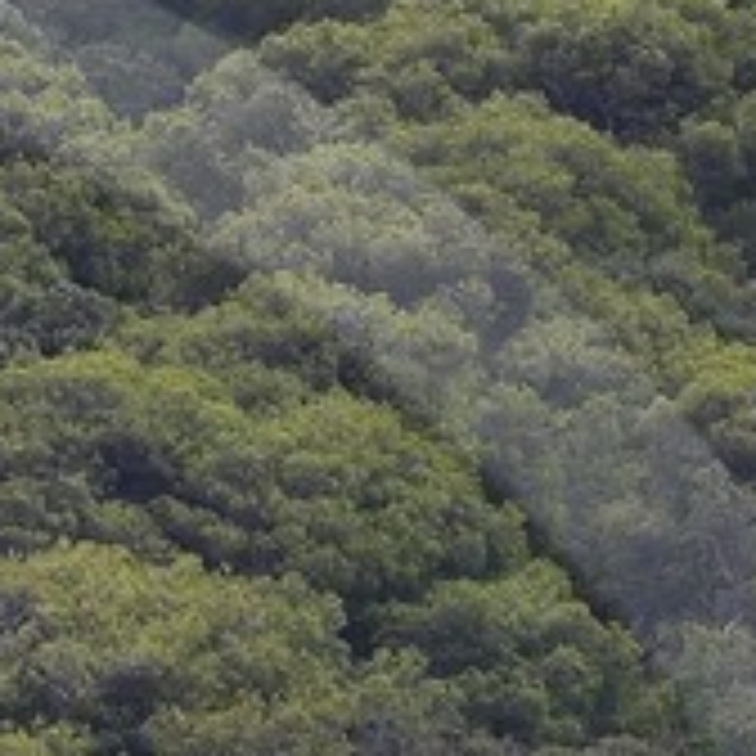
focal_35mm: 1615
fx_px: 39905
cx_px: -702
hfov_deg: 1.1
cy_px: 1670
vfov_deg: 1.1
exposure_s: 1/1600
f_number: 4
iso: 200
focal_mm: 200
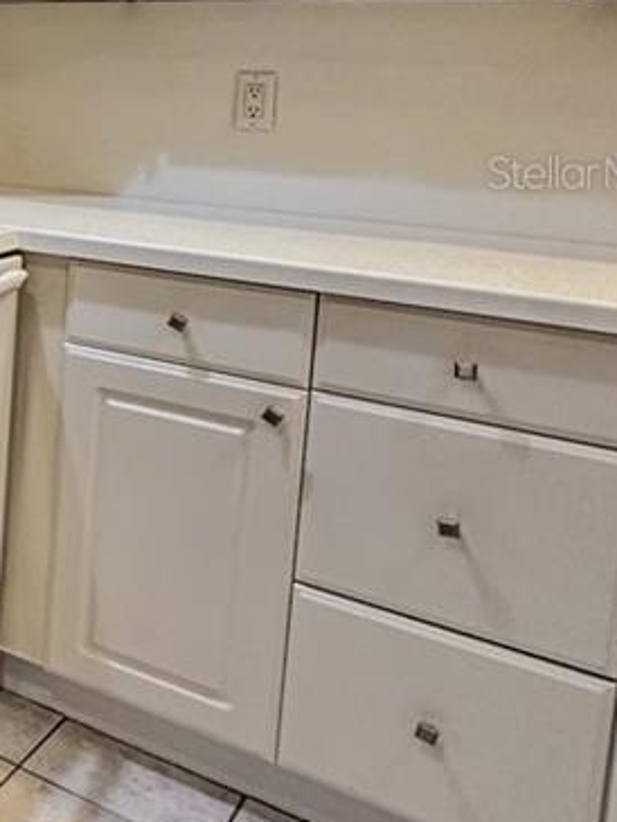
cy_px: 171
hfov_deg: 24.2
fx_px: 1093
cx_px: -327
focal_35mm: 46
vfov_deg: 39.7
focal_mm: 2.22
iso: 320
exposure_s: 1/60
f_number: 2.2
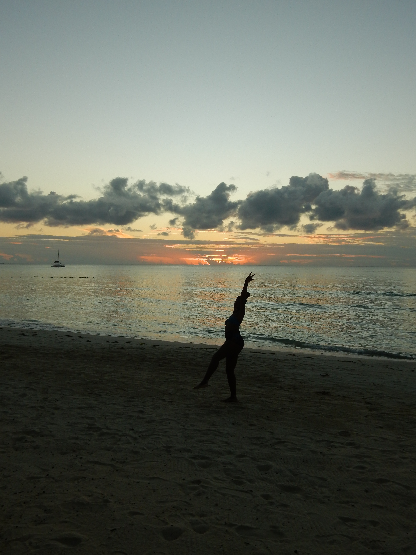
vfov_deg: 60.0
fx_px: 481
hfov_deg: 46.8
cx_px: 208
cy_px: 278
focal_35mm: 30
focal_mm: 5.4
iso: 125
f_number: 4
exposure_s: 1/250
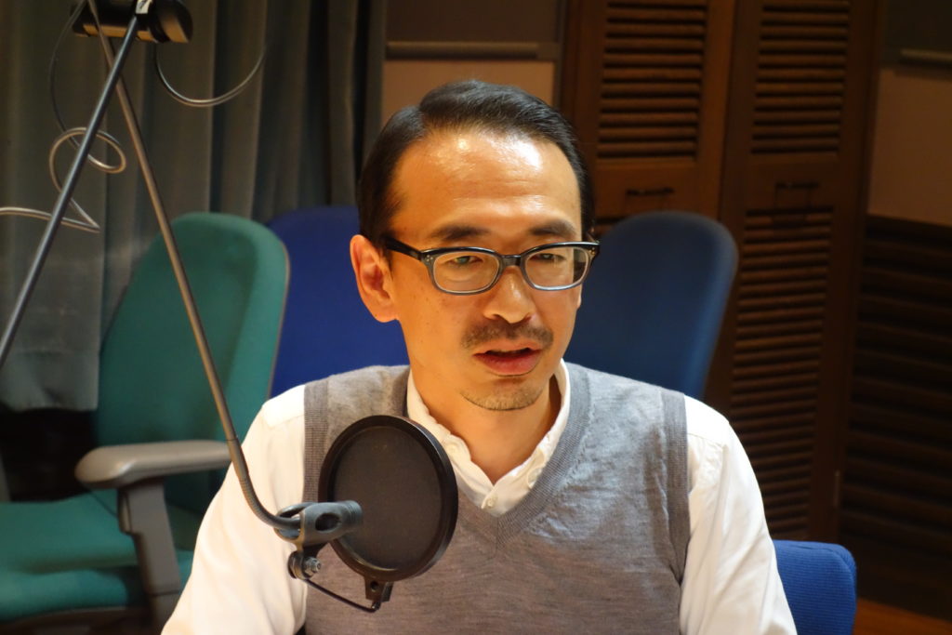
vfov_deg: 13.7
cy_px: 318
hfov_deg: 20.4
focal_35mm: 100
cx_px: 476
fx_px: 2645
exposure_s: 1/40
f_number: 4.9
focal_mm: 37.1
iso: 1600
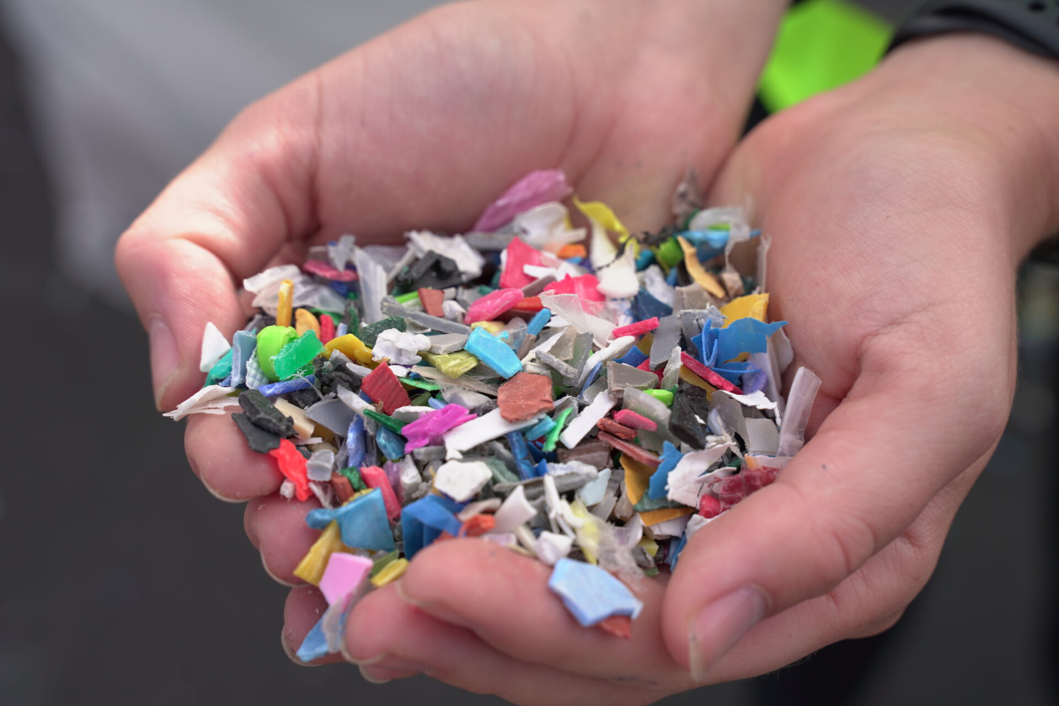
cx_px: 530
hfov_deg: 41.1
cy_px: 353
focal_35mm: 48
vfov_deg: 28.1
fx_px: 1412
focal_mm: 48
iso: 100
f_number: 5.6
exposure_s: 1/200
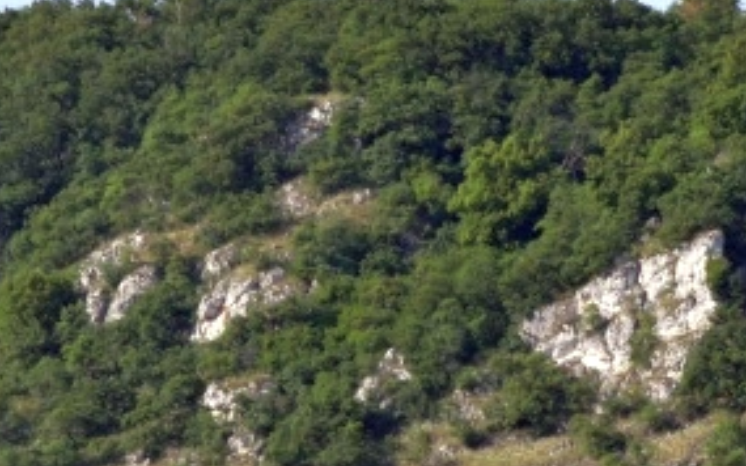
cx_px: 380
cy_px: 471
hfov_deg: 2.9
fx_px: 14635
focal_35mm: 720
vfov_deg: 1.8
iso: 100
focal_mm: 140
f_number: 14
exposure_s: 1/50
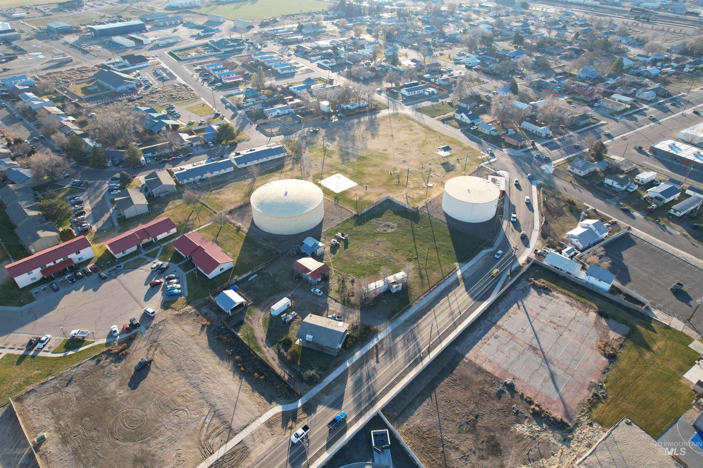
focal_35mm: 22
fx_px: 430
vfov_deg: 57.2
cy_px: 234
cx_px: 352
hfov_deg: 78.6
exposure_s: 1/400
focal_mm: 8.38
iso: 110
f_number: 2.8
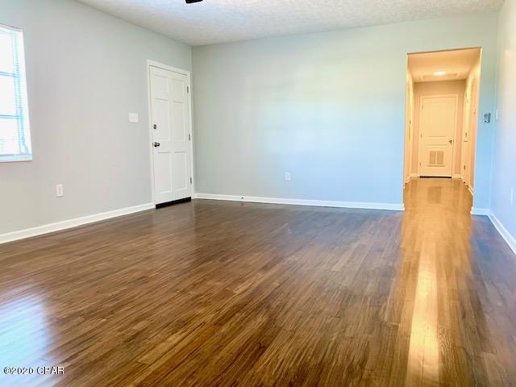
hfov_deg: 67.3
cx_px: 258
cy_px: 194
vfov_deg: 53.1
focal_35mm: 26
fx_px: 388
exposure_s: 1/60
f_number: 1.8
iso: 160
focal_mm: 4.25
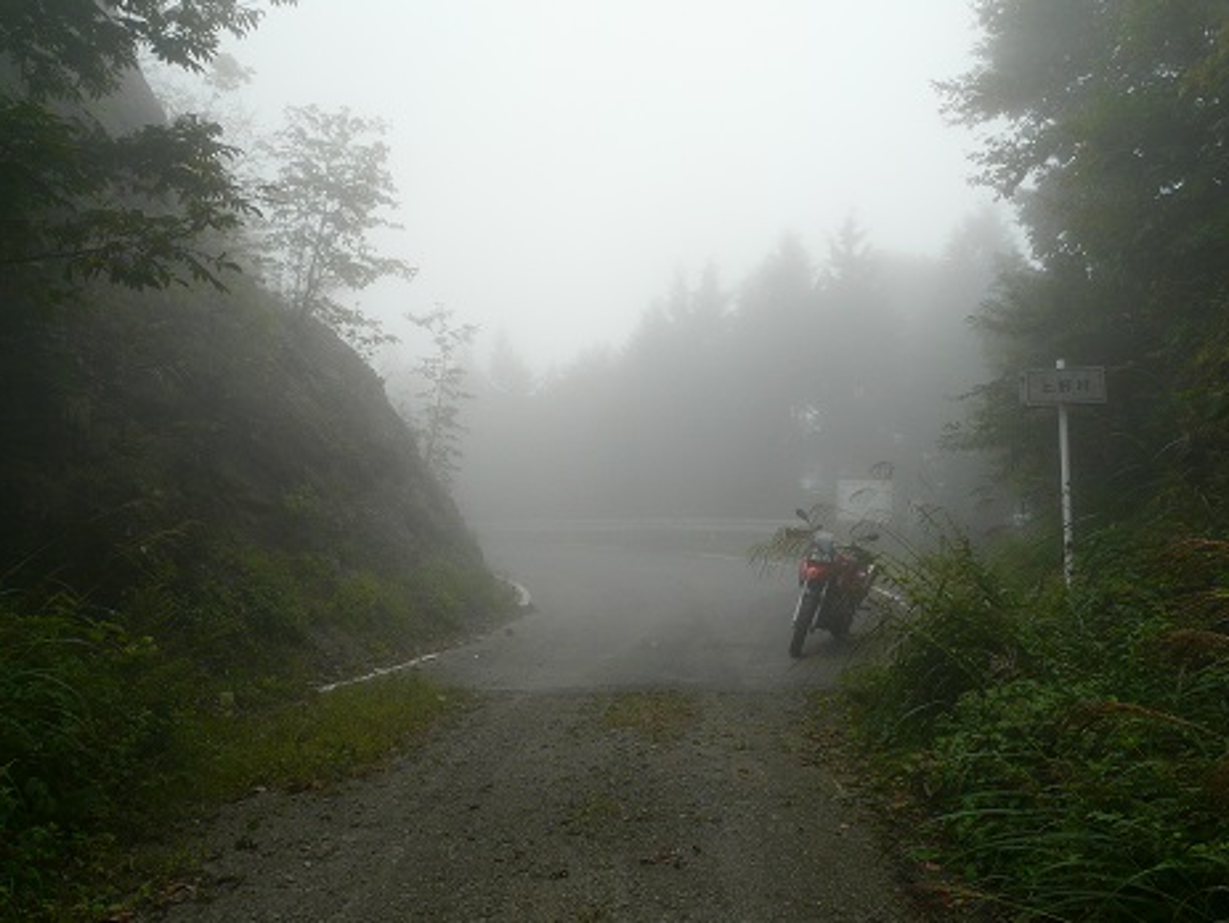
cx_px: 597
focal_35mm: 29
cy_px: 451
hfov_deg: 61.6
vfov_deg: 48.3
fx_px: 1030
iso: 100
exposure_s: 1/250
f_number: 4.5
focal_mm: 4.6
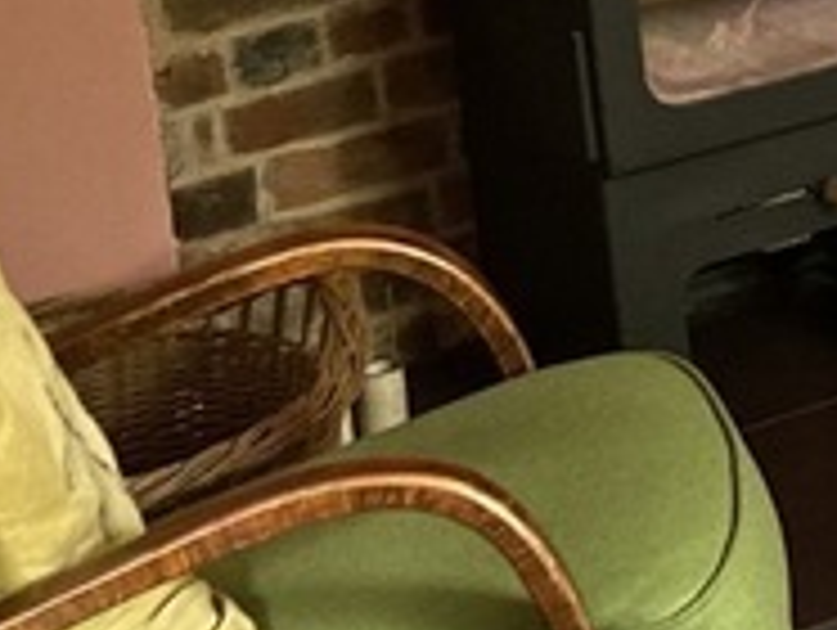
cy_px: -256
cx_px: 1467
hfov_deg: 11.9
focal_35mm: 154
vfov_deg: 9.4
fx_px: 3728
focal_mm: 3.99
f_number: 1.8
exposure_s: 1/30
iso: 400
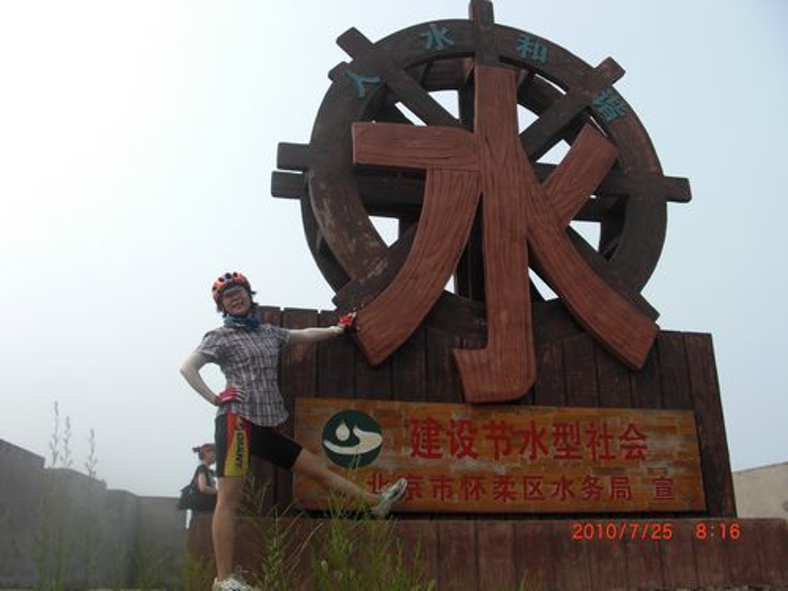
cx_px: 394
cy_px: 296
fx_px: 820
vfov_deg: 39.7
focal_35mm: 36
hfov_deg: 51.4
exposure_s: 1/800
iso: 50
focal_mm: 6.3
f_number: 2.8
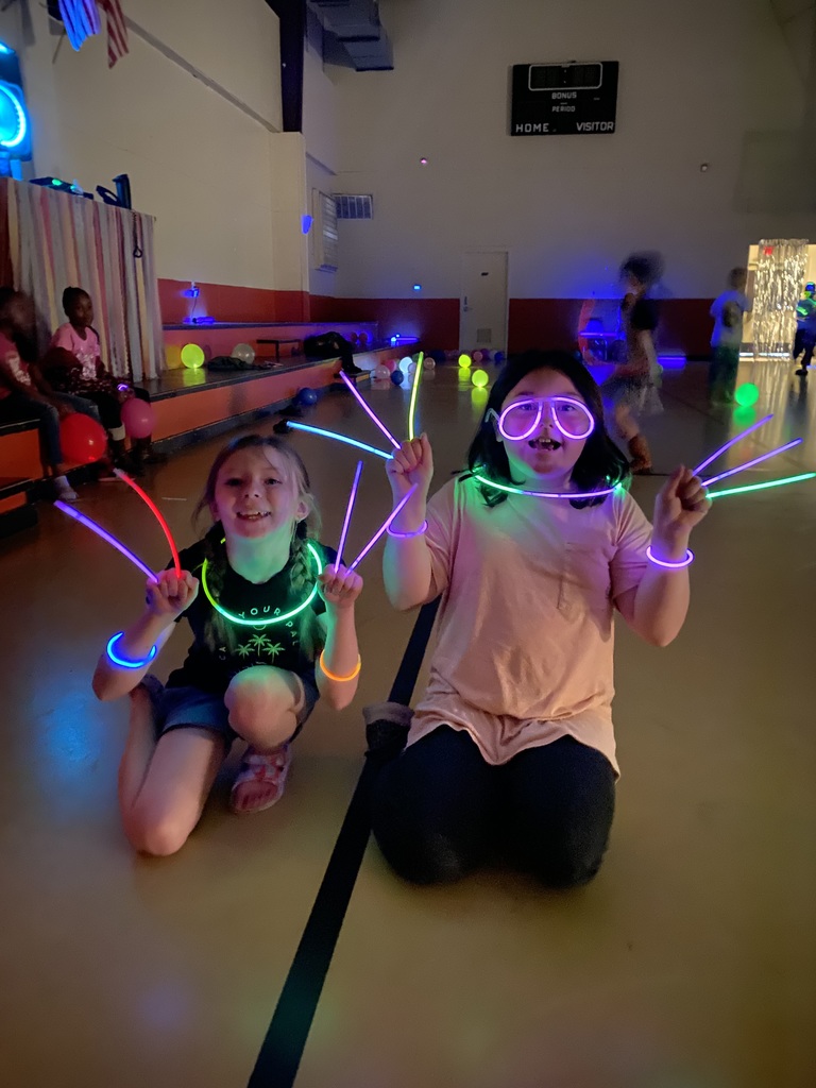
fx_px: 817
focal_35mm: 26
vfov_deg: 67.3
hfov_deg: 53.1
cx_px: 408
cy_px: 544
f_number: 1.8
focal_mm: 4.25
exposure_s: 1/4
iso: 1600
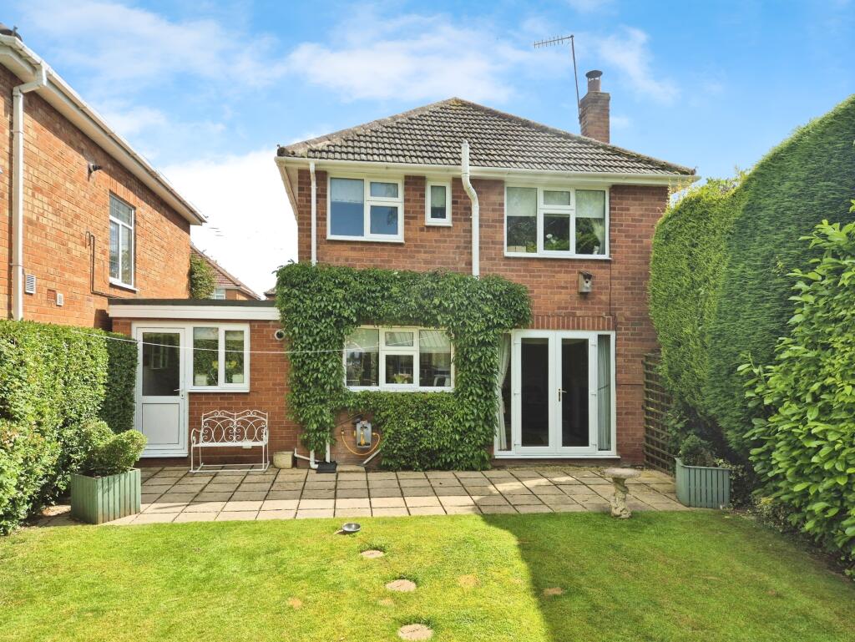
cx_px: 428
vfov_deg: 58.9
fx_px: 568
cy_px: 321
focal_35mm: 23
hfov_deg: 73.9
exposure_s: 1/2440
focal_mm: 5.4
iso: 25
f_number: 1.8
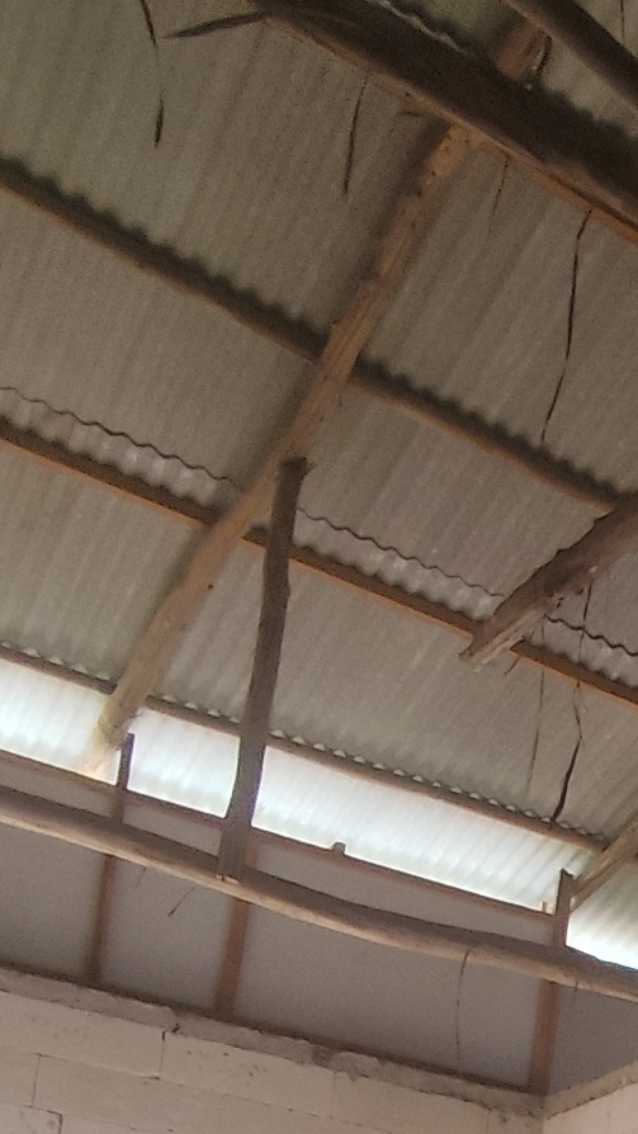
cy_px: 1365
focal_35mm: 64
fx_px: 1924
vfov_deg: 28.5
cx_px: 1169
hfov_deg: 15.8
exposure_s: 1/100
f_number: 2.2
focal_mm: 1.65
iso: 50
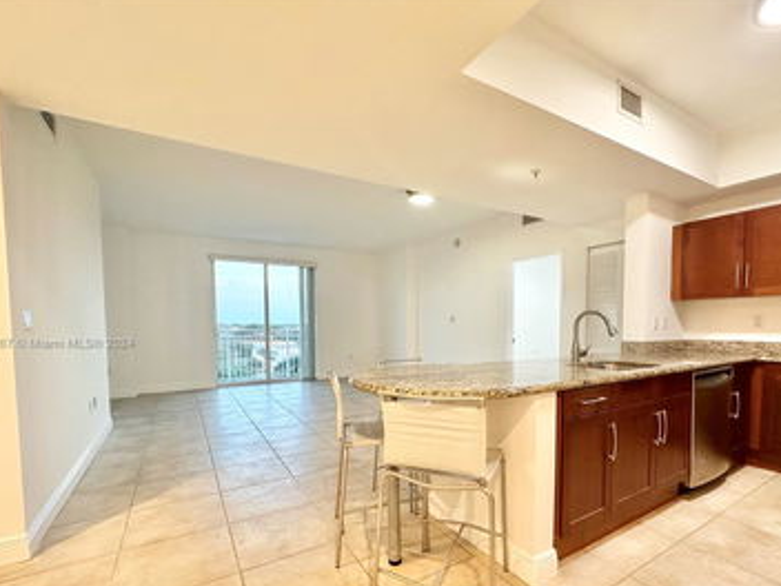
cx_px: 418
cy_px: 344
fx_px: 384
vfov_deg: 74.1
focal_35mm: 17
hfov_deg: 90.9
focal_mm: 2.22
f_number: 2.2
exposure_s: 1/60
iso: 250
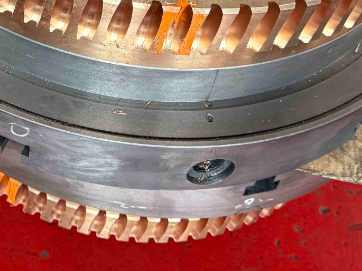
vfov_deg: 20.2
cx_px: 73
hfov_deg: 27.2
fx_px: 732
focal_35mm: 70
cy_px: -12
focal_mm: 6.76
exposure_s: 1/60
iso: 400
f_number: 1.78
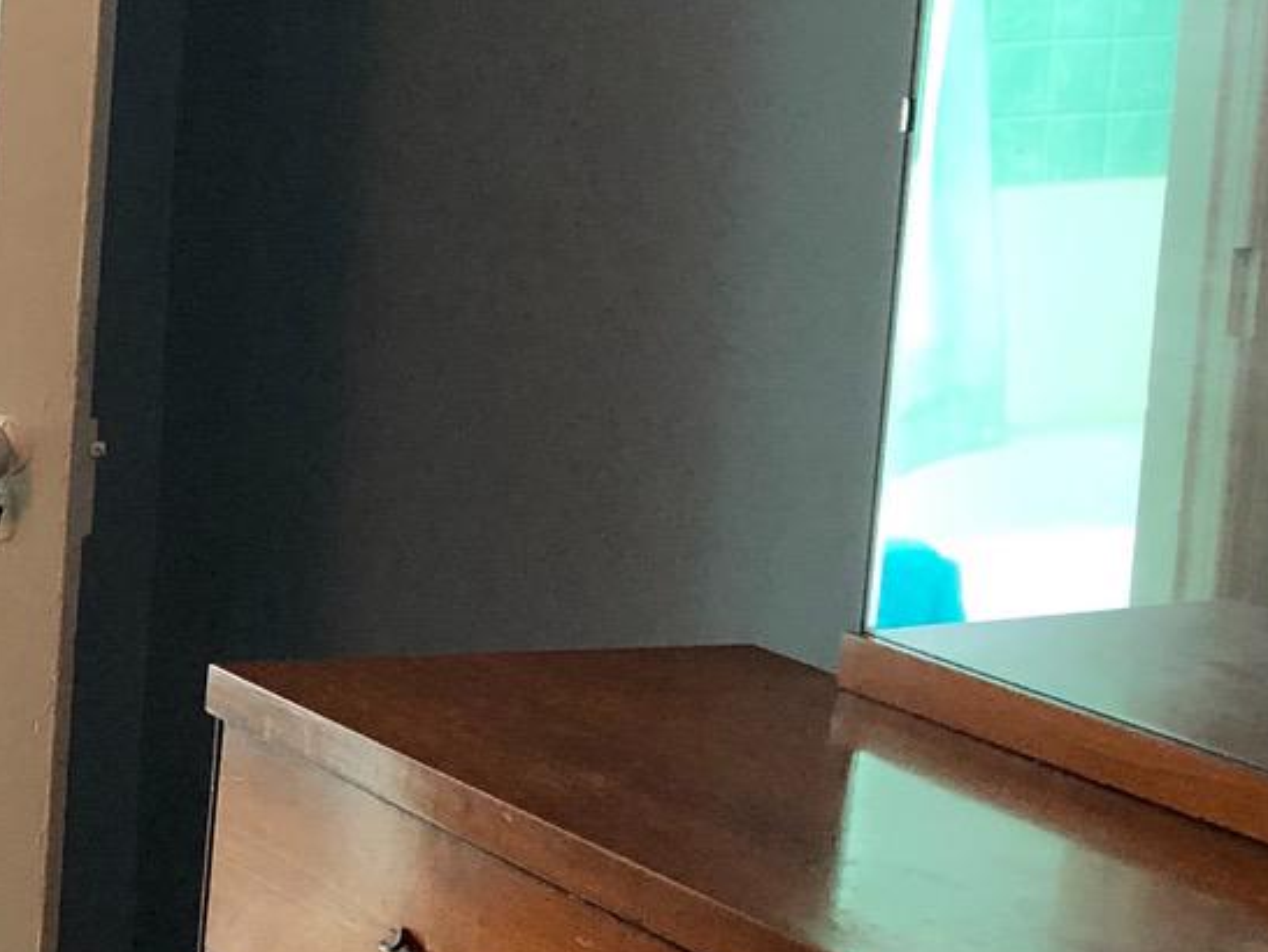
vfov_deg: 14.1
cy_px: 534
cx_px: -718
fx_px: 3848
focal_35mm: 105
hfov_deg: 16.7
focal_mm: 3.99
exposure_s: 1/30
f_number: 1.8
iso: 25
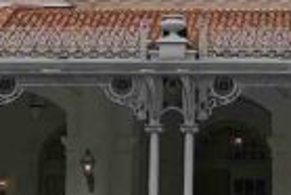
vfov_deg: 7.7
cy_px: -81
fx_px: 1432
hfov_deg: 11.5
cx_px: 262
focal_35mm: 177
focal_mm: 8.8
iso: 125
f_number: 2.8
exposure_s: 1/800
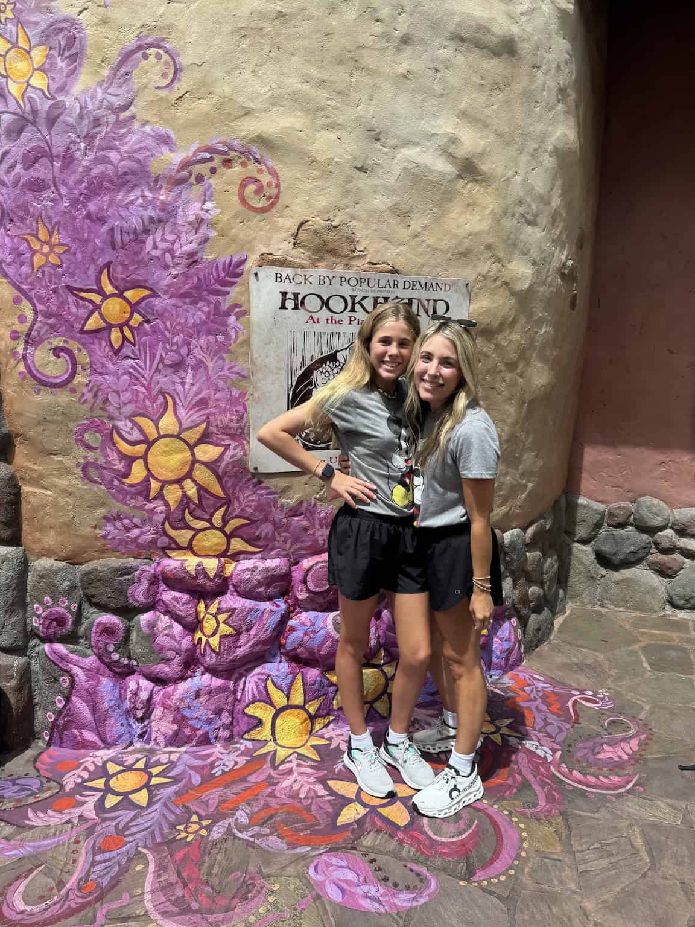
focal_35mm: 25
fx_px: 669
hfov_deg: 54.9
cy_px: 472
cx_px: 346
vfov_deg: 69.4
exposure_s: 1/2833
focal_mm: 6.8
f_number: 1.8
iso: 80
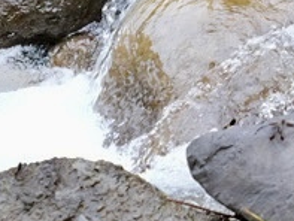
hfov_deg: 8.0
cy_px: -220
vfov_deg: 6.0
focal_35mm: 240
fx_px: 2040
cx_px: 484
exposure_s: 1/800
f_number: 8
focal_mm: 48
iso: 6400
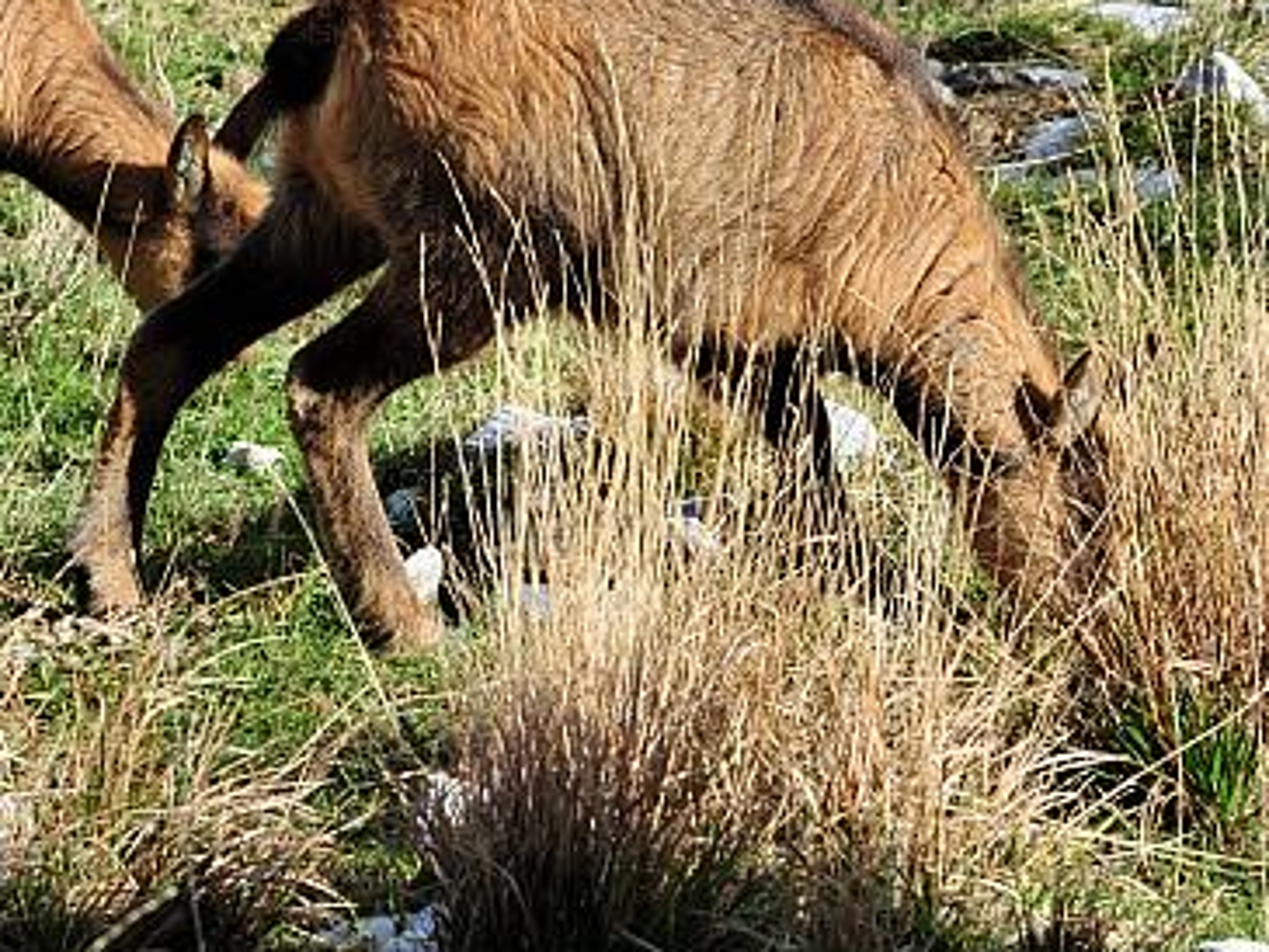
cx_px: 59
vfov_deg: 2.3
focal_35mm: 640
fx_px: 23470
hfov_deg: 3.1
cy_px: 196
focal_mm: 270
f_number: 9
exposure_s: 1/320
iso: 200
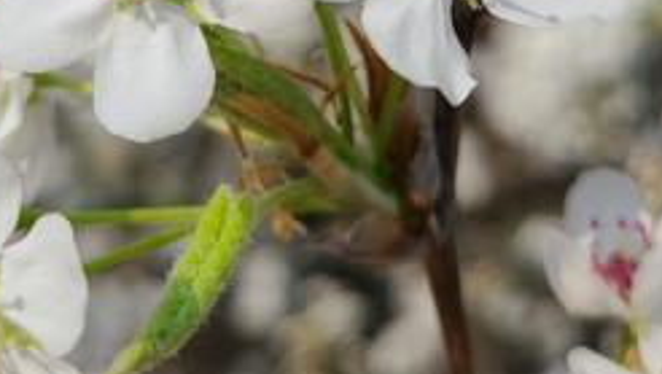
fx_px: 808
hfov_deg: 44.5
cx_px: 328
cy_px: -22
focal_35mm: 46
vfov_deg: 24.6
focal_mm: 5.4
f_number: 1.8
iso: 40
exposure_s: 1/2470
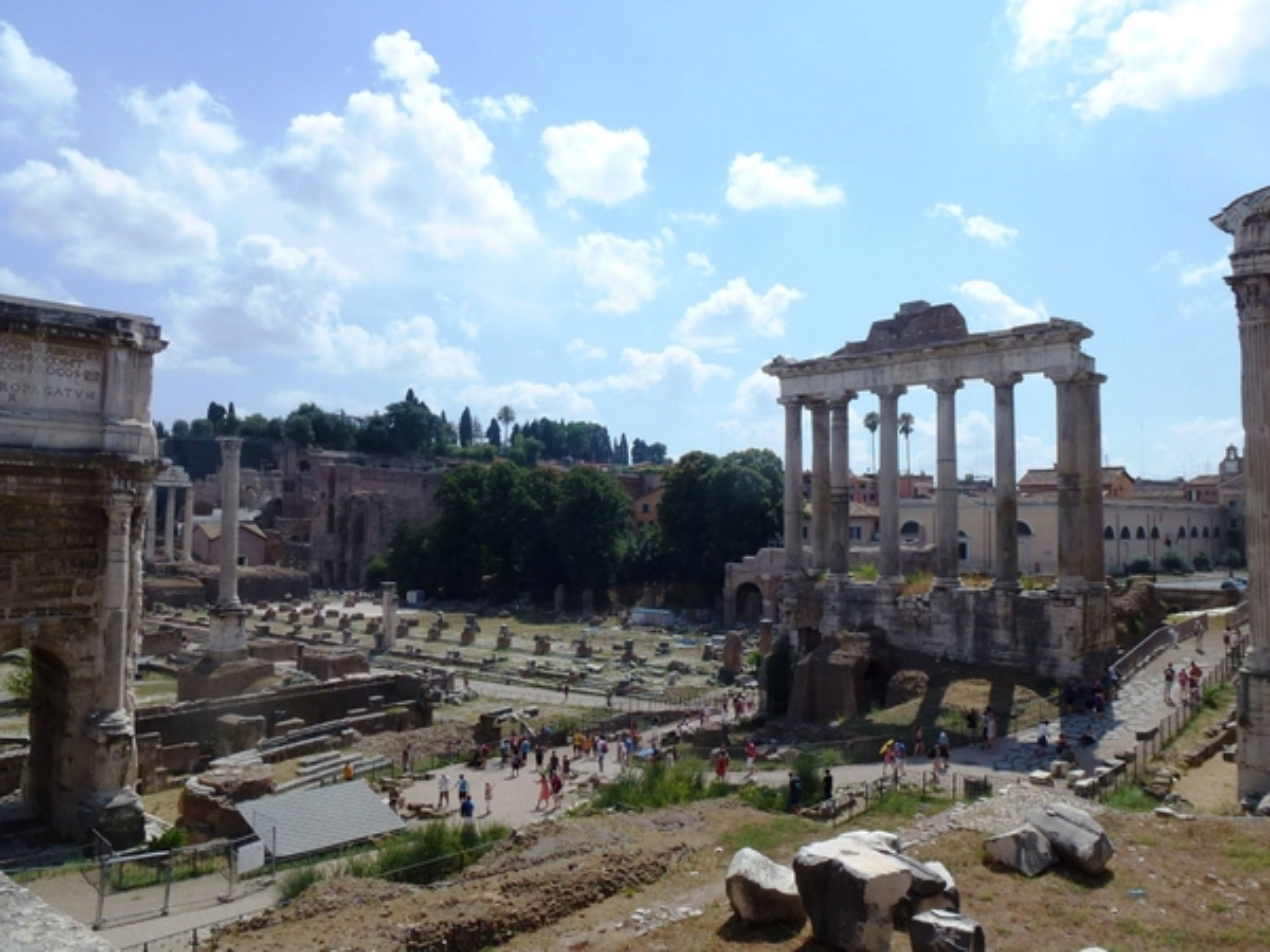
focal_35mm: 24
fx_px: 881
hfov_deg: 71.6
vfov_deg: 56.8
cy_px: 476
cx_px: 635
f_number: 4
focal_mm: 4.3
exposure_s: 1/1300
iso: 100
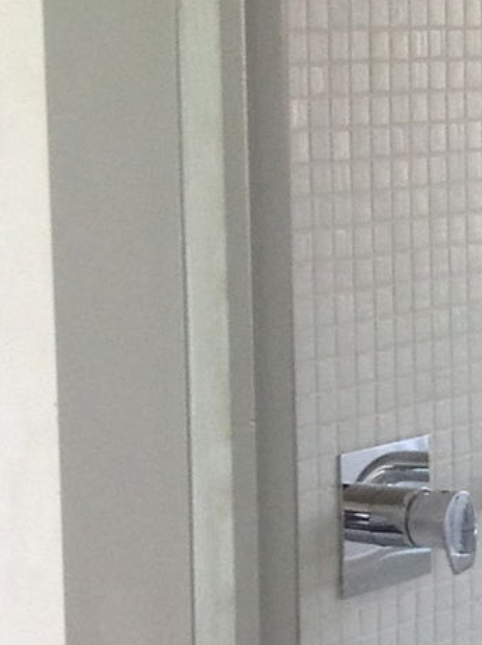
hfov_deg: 8.5
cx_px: 1068
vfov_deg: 12.1
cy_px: 447
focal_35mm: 163
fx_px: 3032
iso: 50
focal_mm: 4.28
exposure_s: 1/30
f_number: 2.4
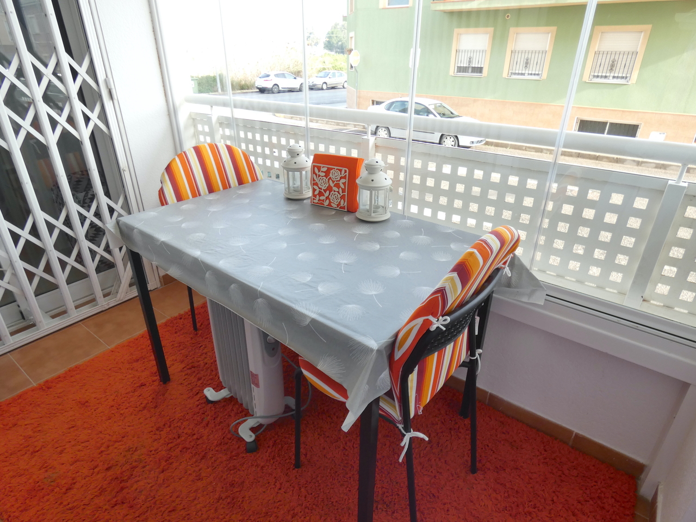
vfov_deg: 66.0
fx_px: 402
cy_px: 261
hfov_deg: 81.7
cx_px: 348
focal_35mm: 20
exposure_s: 1/100
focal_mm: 3.6
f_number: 2.8
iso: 80
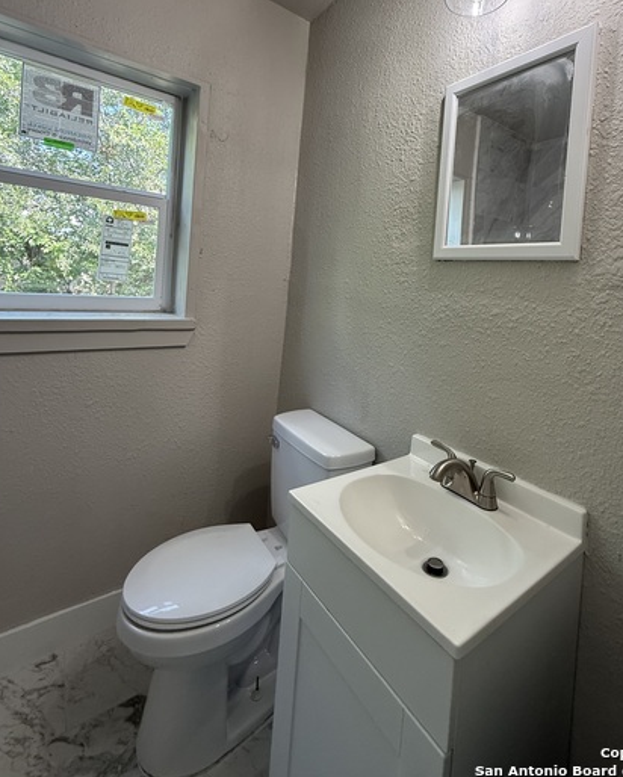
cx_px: 358
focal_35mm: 17
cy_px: 296
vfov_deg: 88.0
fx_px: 391
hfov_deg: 76.5
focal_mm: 2.22
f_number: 2.2
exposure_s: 1/120
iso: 200
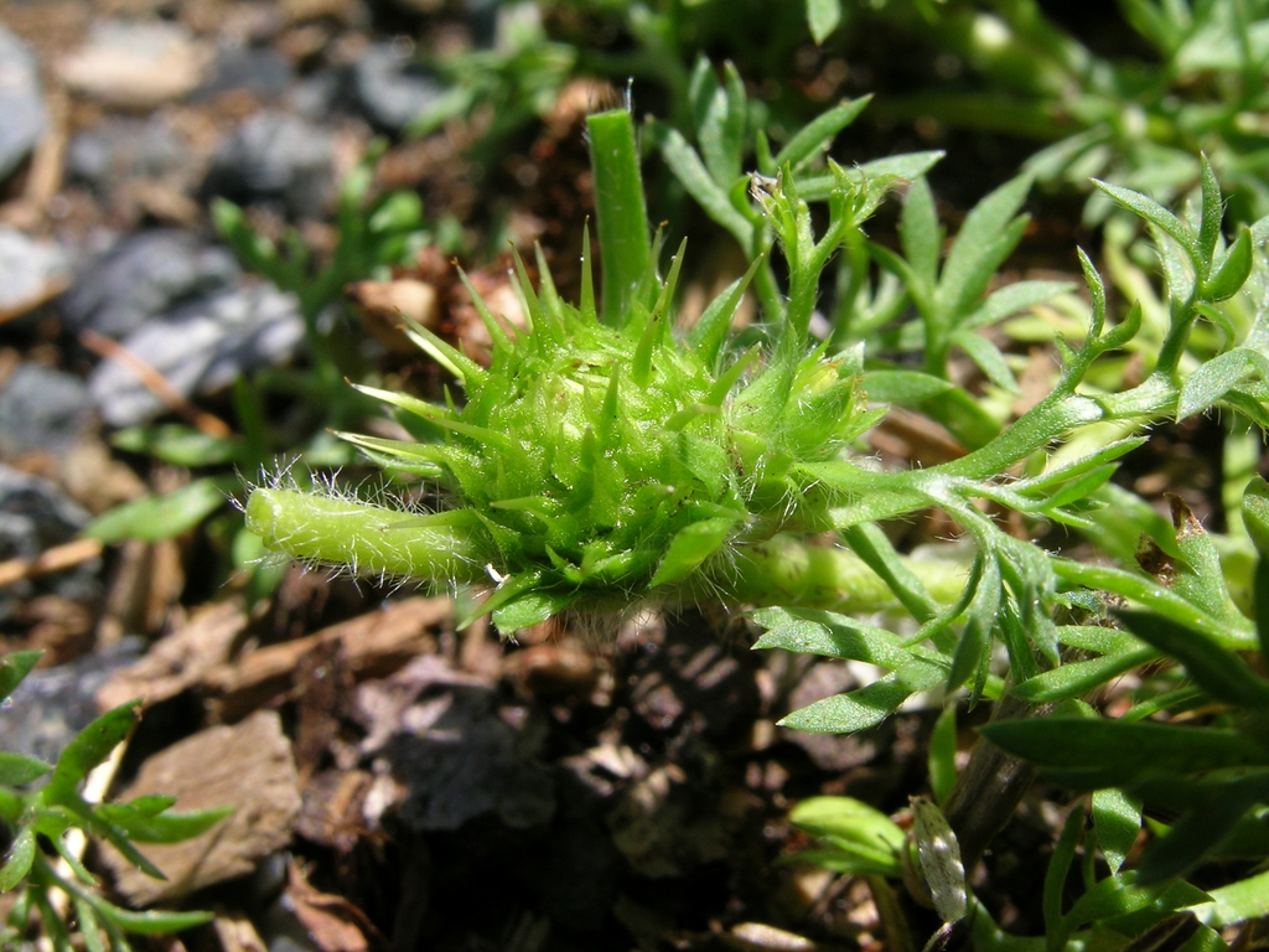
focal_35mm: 50
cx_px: 634
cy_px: 476
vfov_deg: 29.1
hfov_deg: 38.2
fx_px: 1833
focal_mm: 10.3
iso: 50
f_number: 7.6
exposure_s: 1/115
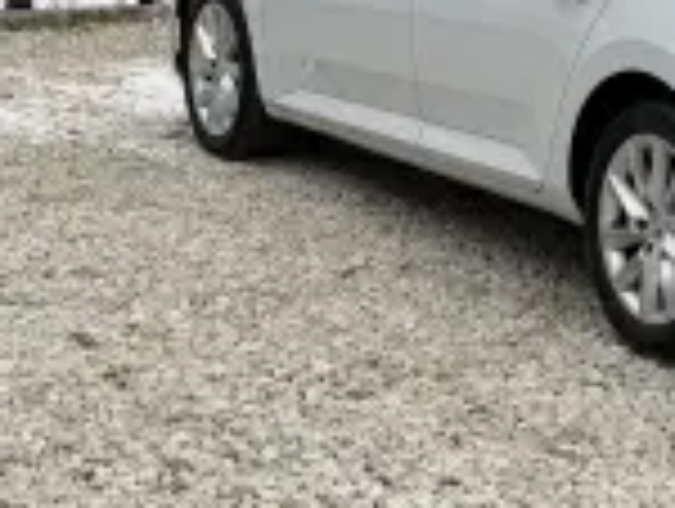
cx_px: 680
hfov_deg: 16.7
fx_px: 2246
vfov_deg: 12.8
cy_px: -4
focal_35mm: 115
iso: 64
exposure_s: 1/596
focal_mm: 6.76
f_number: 1.78
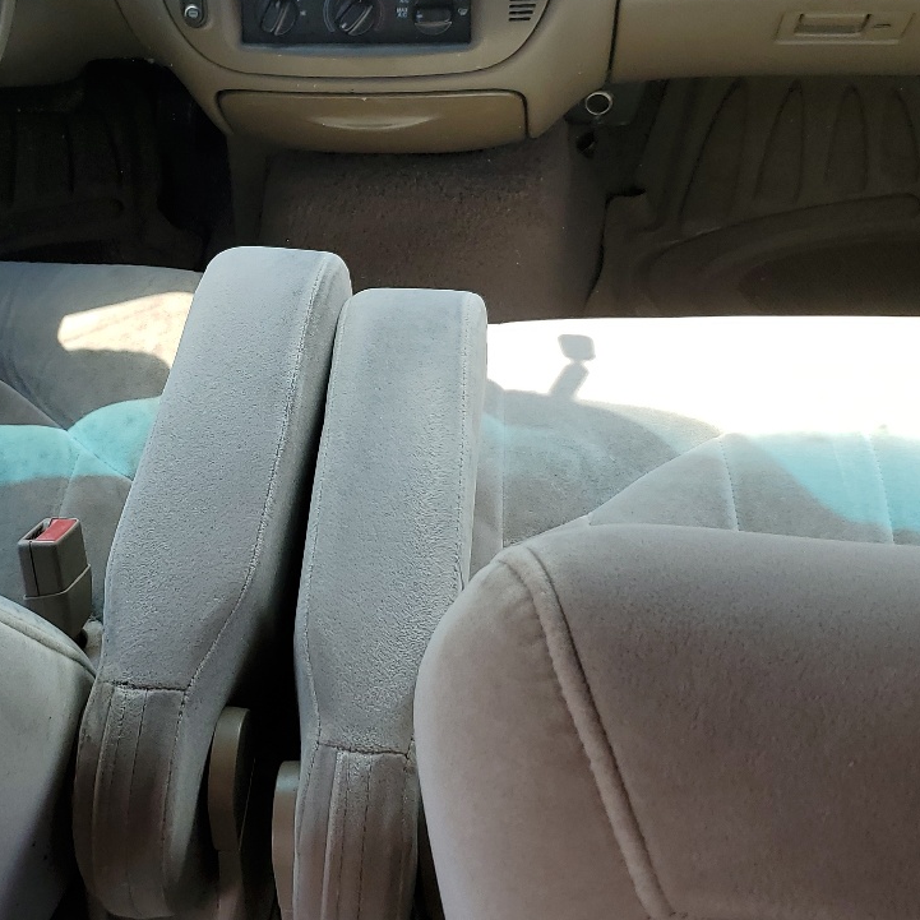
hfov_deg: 33.1
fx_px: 1534
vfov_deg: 33.3
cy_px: 399
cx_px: 302
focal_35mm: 51
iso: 50
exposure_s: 1/385
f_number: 1.5
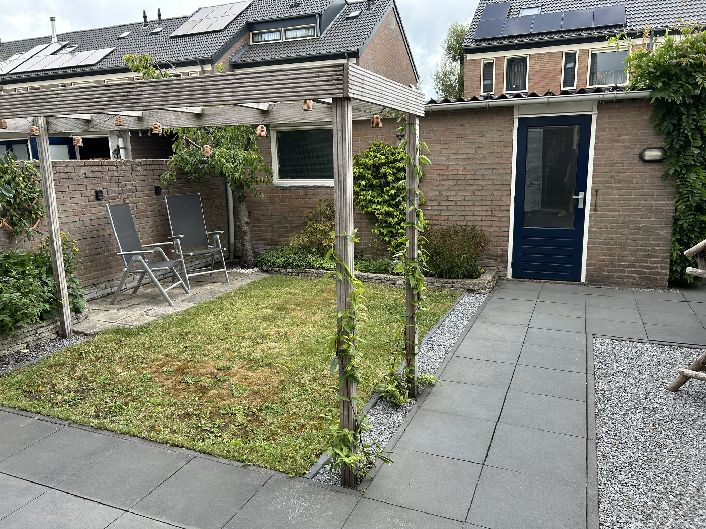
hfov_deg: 67.3
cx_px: 353
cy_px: 264
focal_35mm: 26
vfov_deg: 53.1
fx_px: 530
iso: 50
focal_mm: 5.7
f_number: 1.5
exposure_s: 1/705
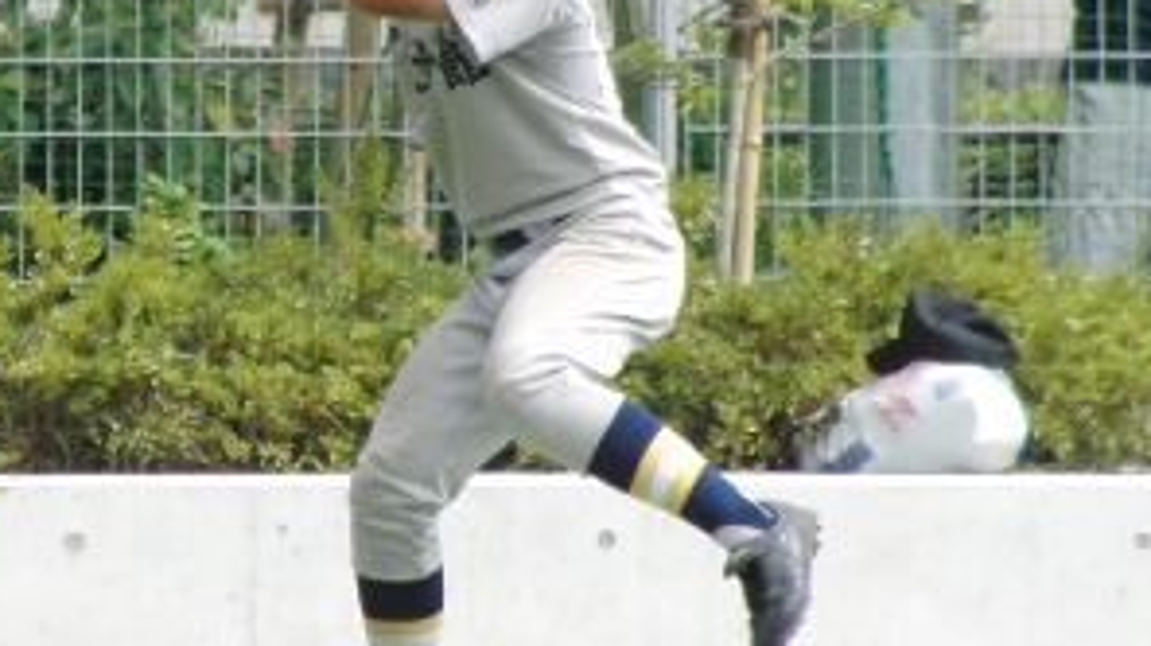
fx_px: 37360
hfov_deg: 1.8
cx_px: 381
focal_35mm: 1225
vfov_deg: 1.0
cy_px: 152
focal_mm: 92
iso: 200
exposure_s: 1/500
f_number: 4.5
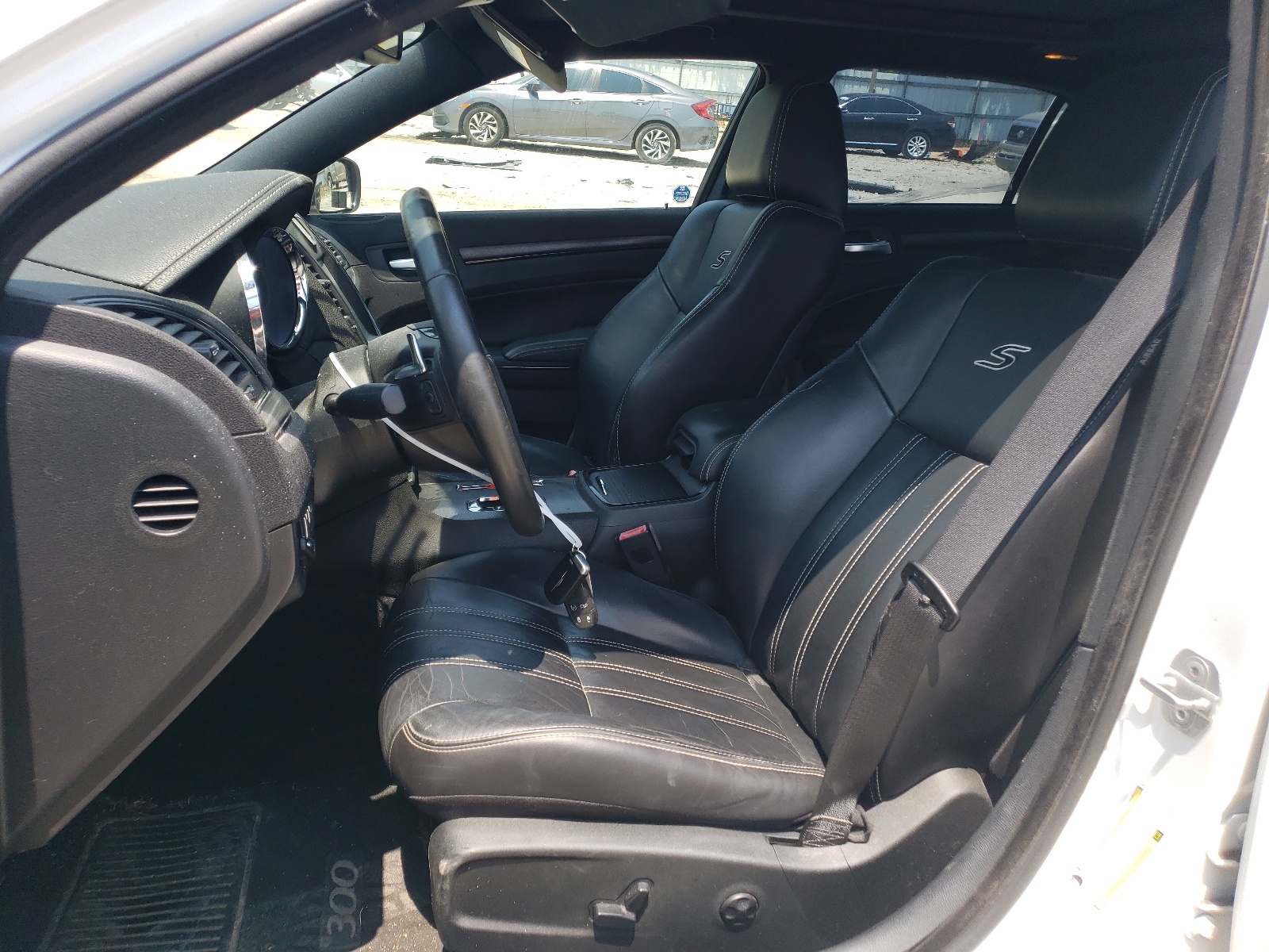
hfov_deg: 67.3
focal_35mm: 26
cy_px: 476
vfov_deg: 53.1
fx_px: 953
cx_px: 634
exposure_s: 1/909
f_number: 1.5
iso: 50
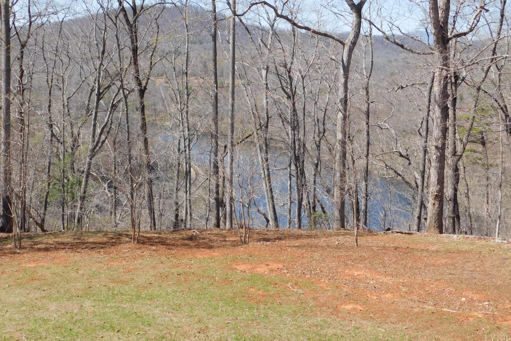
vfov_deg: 25.0
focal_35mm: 54
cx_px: 254
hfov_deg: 36.9
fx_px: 766
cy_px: 151
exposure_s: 1/640
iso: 125
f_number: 3.8
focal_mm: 9
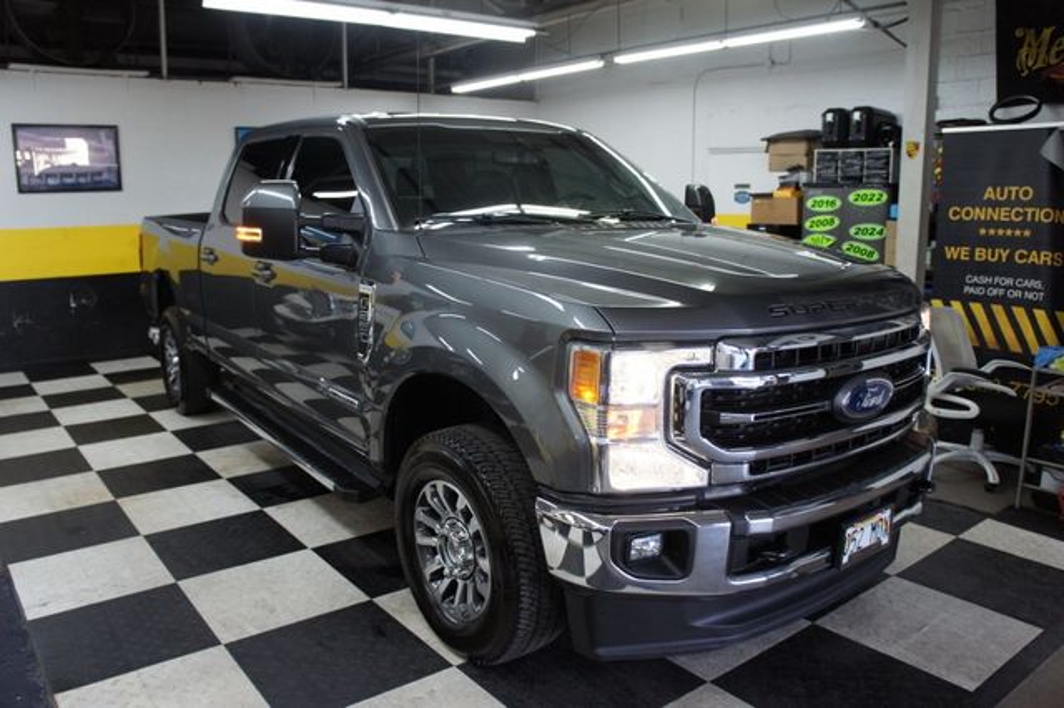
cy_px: 354
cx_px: 532
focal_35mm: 27
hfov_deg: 67.4
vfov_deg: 47.9
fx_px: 798
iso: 800
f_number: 4
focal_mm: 18
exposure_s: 1/125
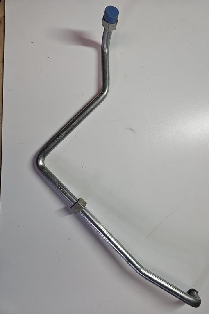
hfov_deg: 53.0
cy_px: 157
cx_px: 117
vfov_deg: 73.7
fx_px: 209
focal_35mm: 24
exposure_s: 1/200
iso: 500
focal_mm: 5.4
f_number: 1.8
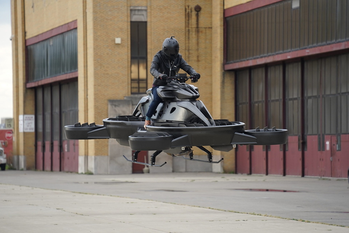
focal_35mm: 200
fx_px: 1939
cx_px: 174
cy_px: 116
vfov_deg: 6.9
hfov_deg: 10.3
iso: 800
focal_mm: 200
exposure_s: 1/250
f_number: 5.6
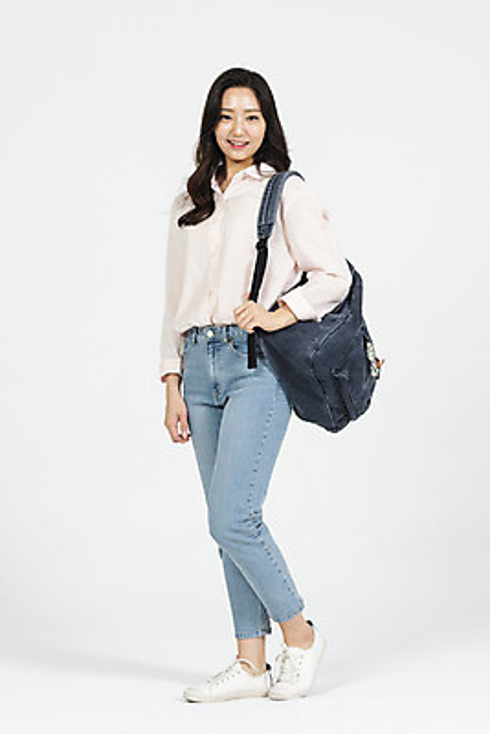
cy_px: 367
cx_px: 245
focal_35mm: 95
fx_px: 1938
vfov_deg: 21.5
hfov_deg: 14.4
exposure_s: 1/125
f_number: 13
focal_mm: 95
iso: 100
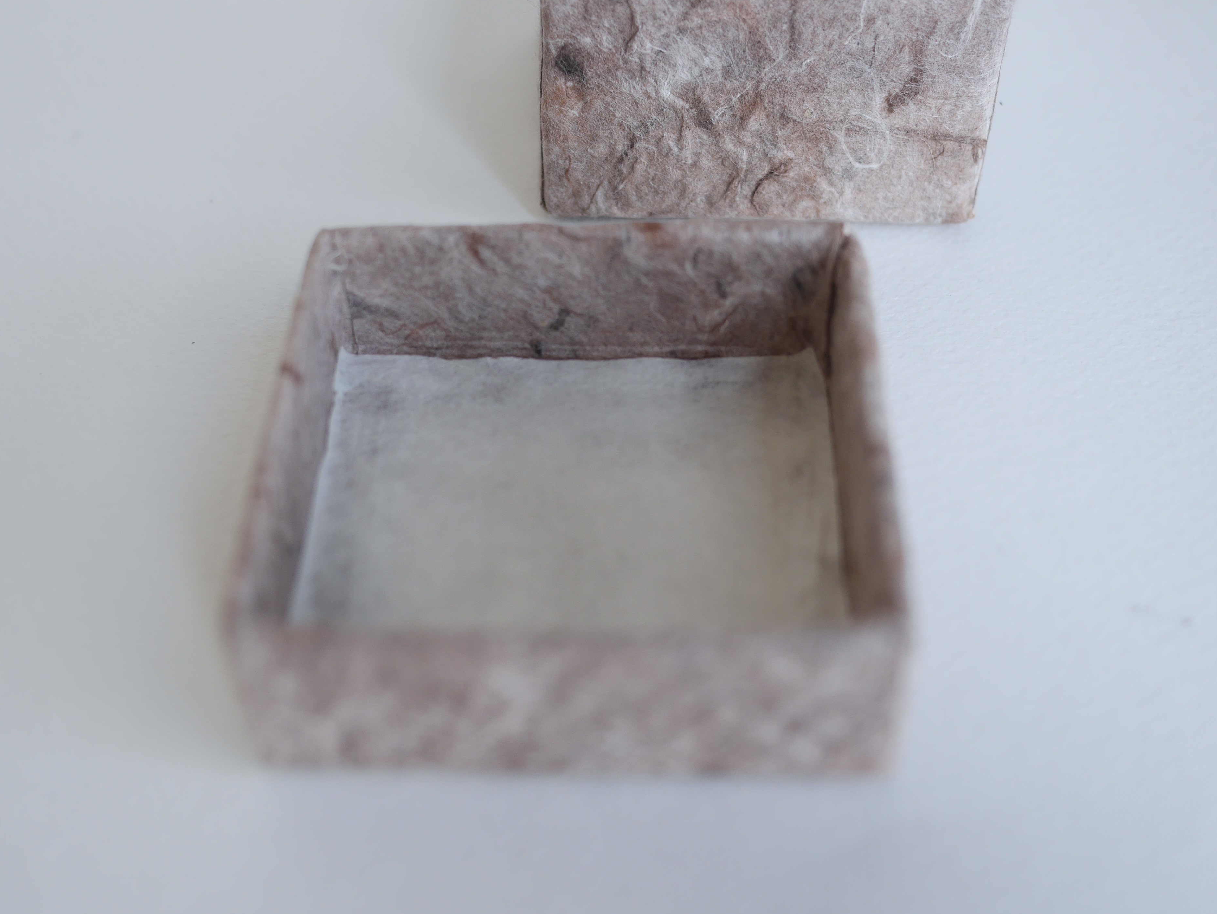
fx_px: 1723
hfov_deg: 38.8
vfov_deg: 29.6
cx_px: 531
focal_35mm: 49
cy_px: 371
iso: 200
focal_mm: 20
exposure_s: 1/160
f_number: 2.2
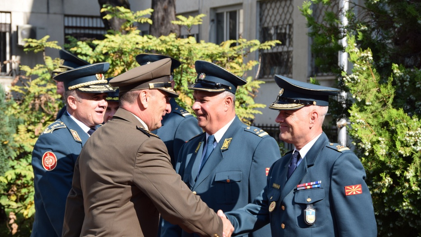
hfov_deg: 19.3
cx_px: 211
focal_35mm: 111
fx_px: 1239
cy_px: 126
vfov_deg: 10.9
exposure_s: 1/250
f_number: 8
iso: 220
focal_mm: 70
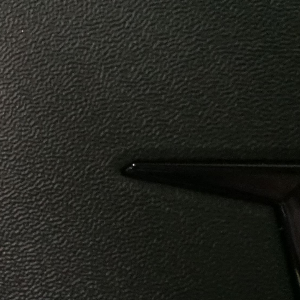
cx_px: -453
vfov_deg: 13.6
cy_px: 85
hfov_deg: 11.1
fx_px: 1255
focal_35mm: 128
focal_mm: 28
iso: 4000
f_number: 3.5
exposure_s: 1/60
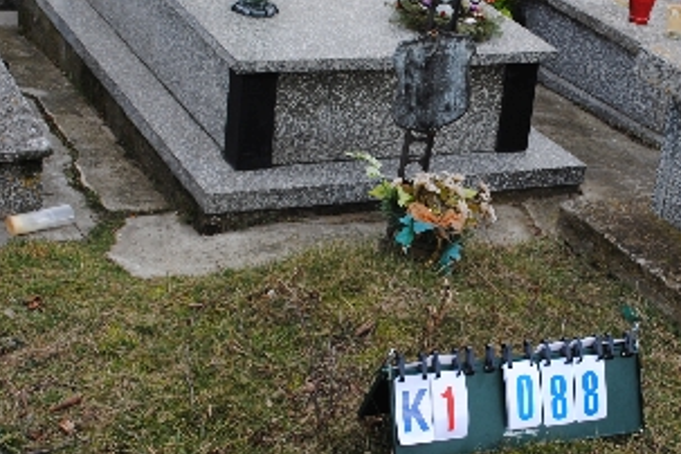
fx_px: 1438
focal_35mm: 76
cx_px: 485
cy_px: 178
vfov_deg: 17.9
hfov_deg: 26.4
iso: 110
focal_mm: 24
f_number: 5.6
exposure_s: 1/125
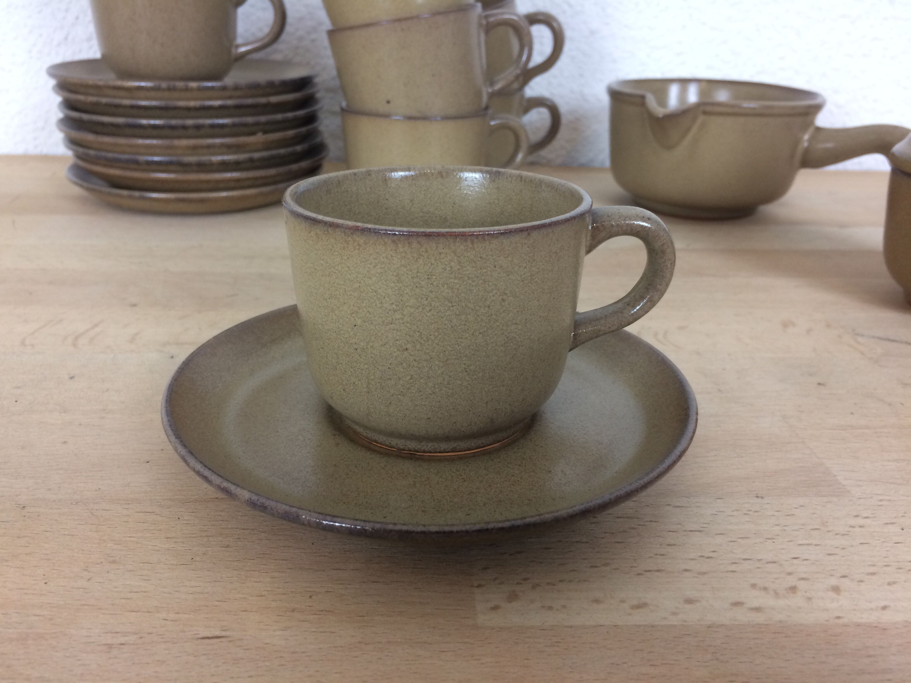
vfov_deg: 48.2
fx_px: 763
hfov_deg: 61.7
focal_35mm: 29
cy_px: 342
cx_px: 456
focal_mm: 4.15
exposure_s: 1/33
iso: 80
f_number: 2.2
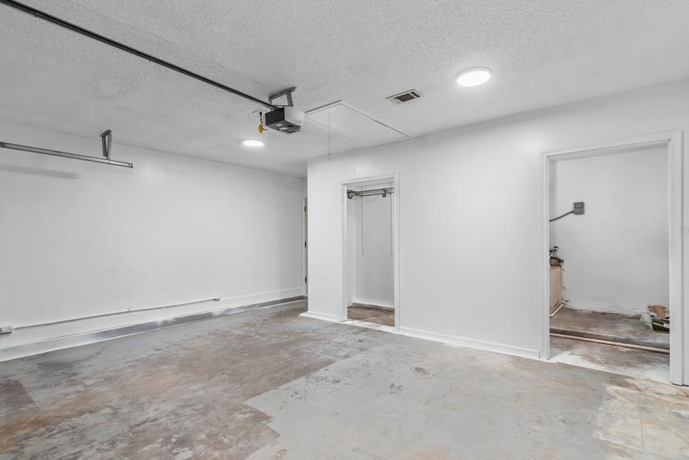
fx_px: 306
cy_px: 230
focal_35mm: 16
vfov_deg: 73.7
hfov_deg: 96.7
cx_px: 352
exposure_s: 1/2.5
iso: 250
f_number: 9
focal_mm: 10
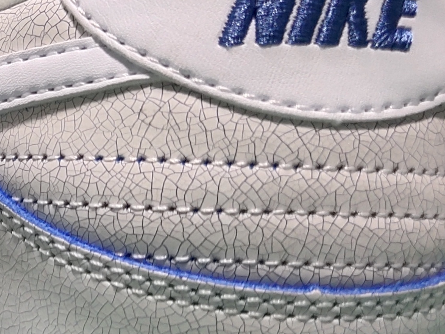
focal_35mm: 106
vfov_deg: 13.9
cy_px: 252
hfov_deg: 17.0
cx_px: -191
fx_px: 1363
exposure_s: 1/1041
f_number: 1.79
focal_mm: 4.35
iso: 50
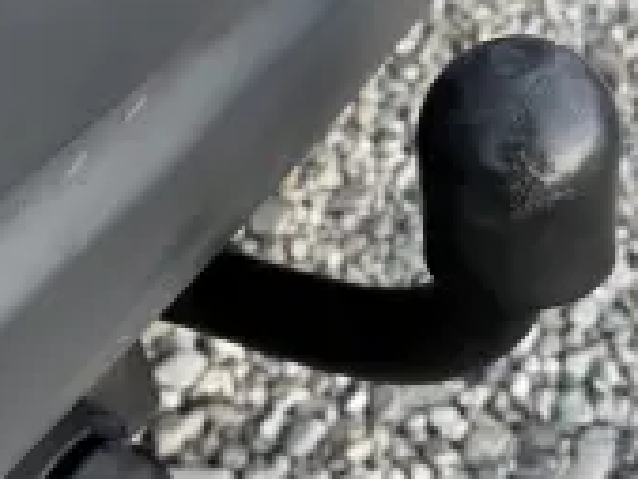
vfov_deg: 28.6
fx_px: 941
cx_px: 434
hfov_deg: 37.0
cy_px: 241
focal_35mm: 51
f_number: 1.78
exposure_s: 1/121
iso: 100
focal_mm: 6.76
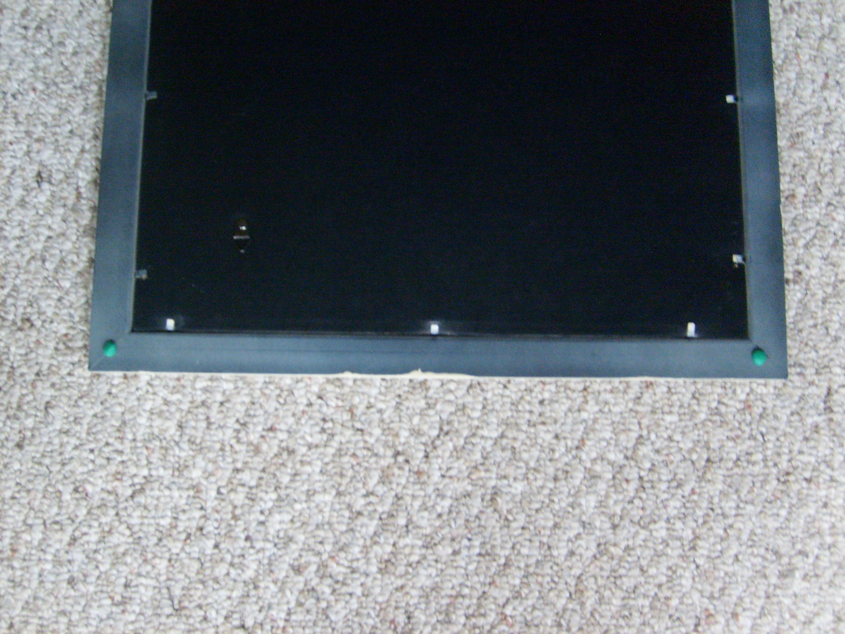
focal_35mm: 35
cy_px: 317
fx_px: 854
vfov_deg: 40.7
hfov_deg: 52.6
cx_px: 422
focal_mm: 5.8
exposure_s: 1/20
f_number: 2.8
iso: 200
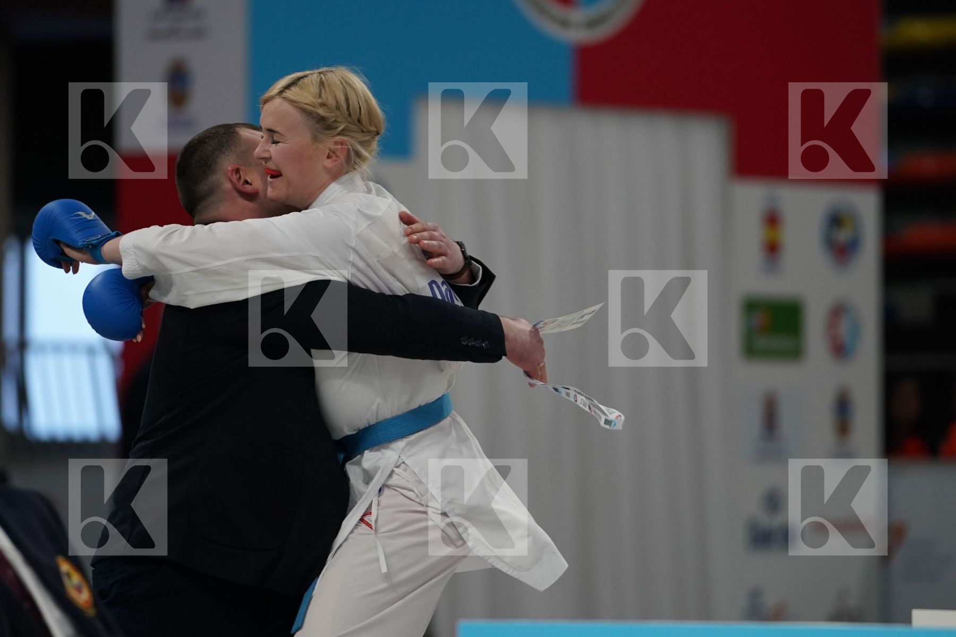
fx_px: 7647
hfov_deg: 7.2
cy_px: 318
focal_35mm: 288
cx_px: 478
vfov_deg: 4.8
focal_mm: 192
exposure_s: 1/1000
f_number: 2.8
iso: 1000
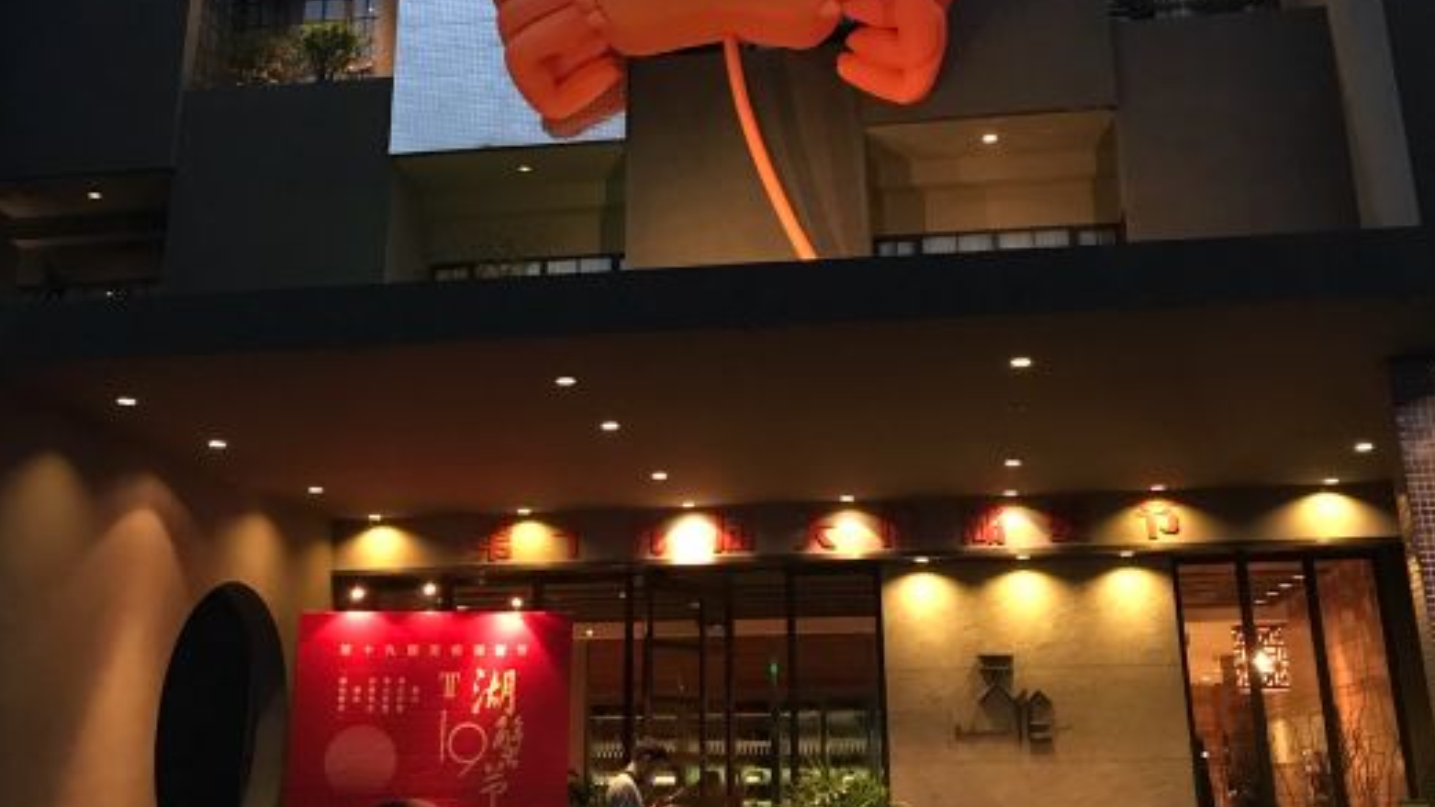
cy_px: 218
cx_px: 718
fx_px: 1560
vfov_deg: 28.6
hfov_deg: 49.4
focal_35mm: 41
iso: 80
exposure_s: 1/5
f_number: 1.8
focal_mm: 3.99
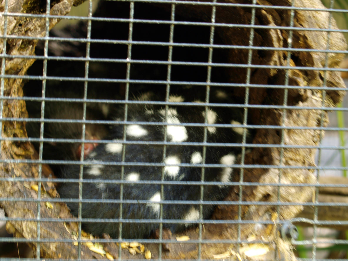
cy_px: 130
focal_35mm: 90
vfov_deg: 16.4
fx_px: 905
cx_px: 174
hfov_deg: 21.8
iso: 160
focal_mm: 45
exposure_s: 1/4
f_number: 5.6
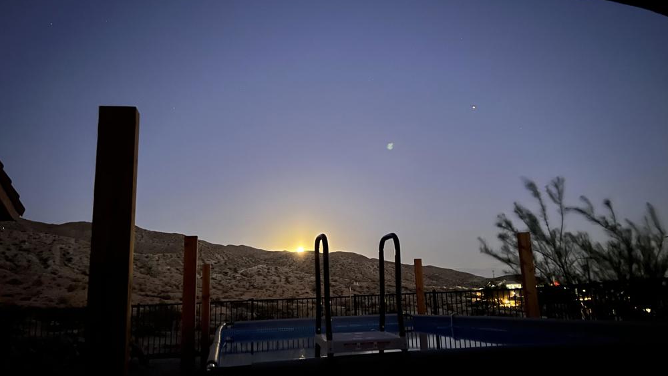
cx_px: 341
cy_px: 198
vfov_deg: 40.2
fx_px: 514
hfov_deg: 66.0
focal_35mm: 29
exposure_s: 1/5
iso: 1600
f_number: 1.5
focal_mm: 5.7
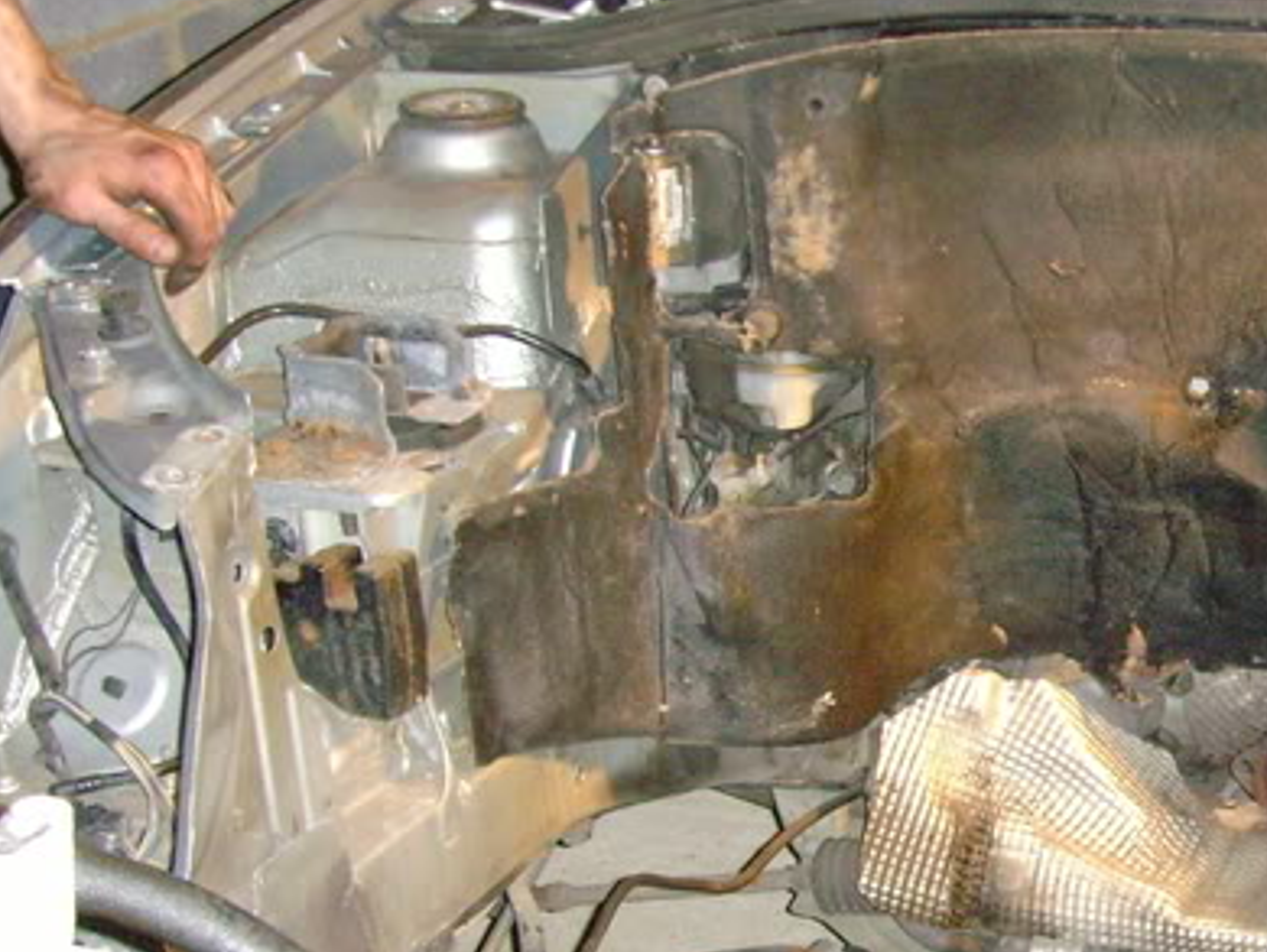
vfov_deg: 18.4
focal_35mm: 80
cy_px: 611
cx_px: 1293
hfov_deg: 23.3
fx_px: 2930
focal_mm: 6.6
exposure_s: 1/45
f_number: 3.5
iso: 400
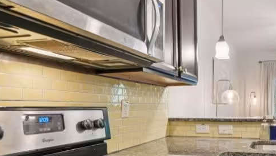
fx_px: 227
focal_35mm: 31
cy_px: 107
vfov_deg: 37.3
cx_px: 215
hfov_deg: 58.5
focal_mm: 12
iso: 400
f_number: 7.1
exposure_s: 1/5
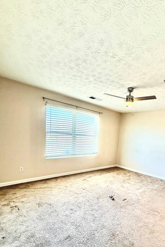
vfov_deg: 85.3
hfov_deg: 62.0
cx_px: 117
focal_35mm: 19
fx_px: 131
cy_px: 154
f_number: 2.2
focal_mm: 2.22
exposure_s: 1/120
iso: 125
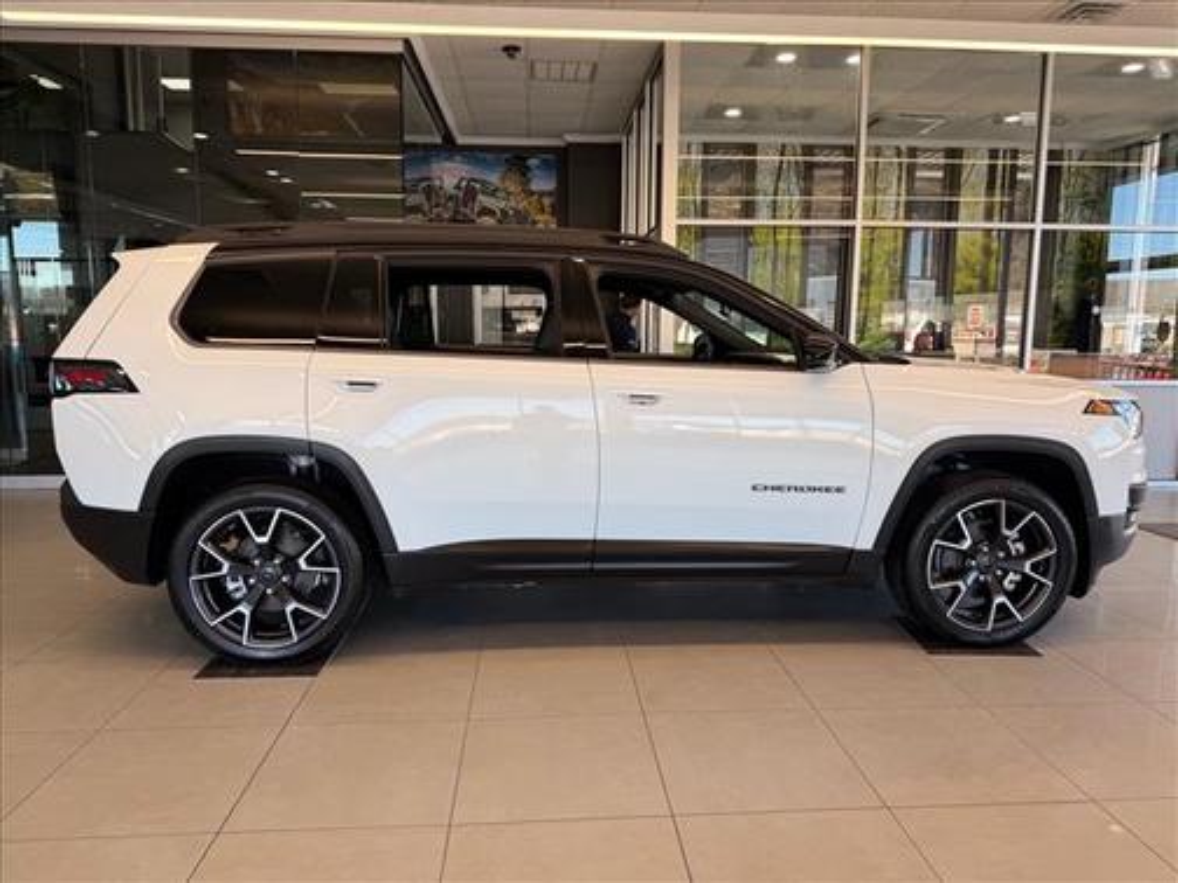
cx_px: 589
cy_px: 442
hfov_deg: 71.6
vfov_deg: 56.8
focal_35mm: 24
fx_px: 817
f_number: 1.78
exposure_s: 1/196
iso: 64
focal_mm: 6.76
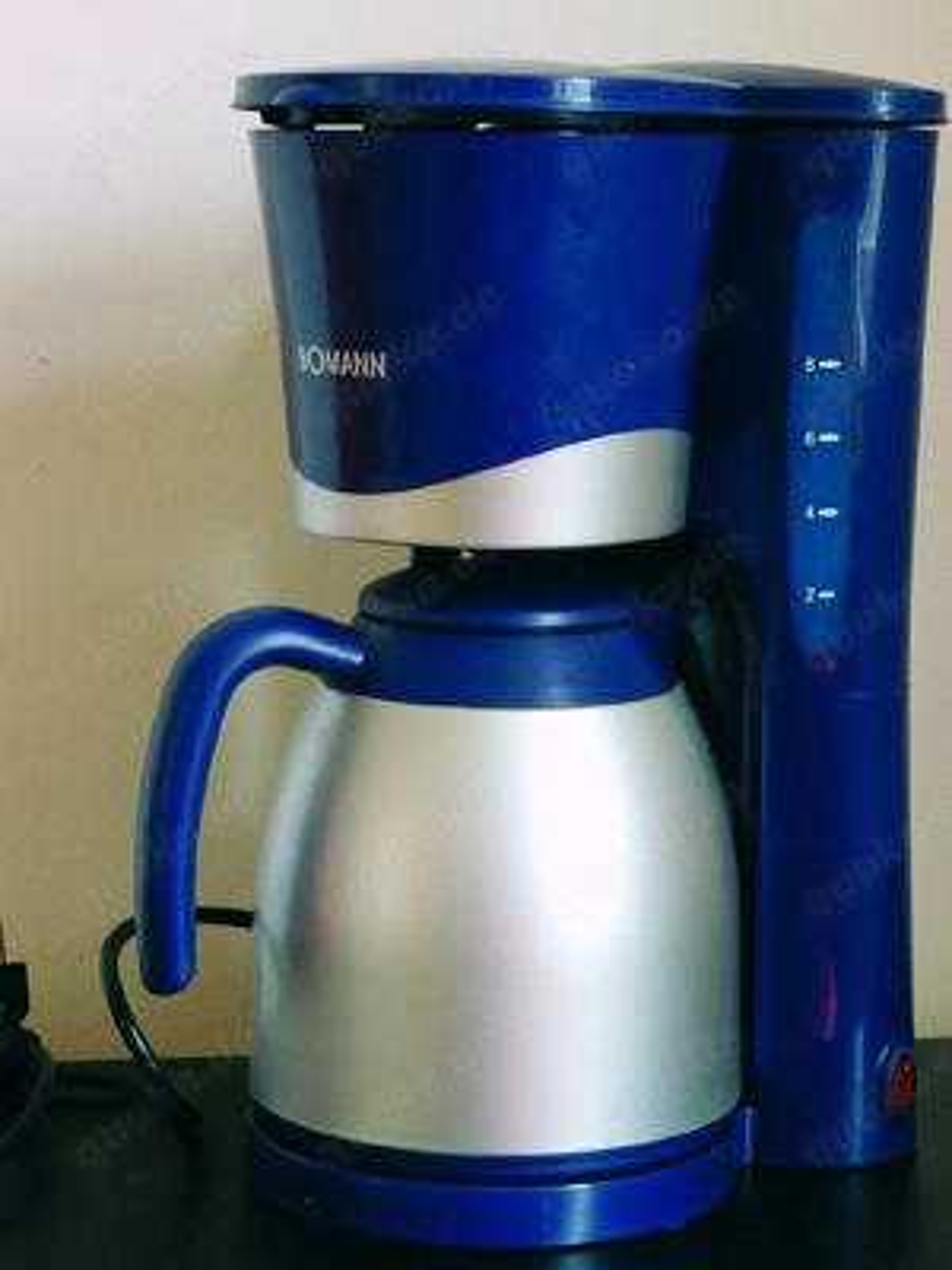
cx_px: 476
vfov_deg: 21.5
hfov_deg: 16.2
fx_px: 3337
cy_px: 635
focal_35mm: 91
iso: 400
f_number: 4.5
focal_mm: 16.1
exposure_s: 1/13
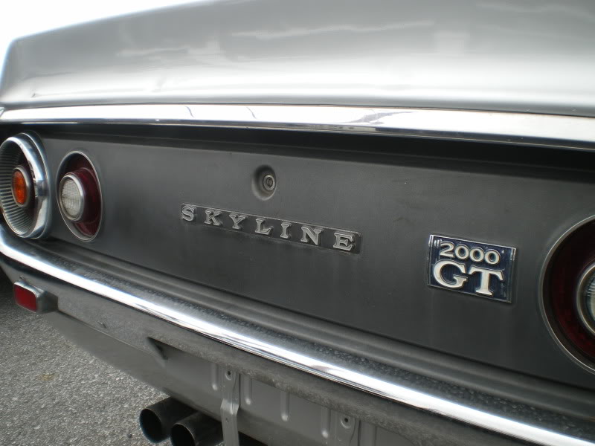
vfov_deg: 39.7
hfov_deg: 51.4
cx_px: 298
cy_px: 223
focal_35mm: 36
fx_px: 619
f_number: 4.6
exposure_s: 1/100
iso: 50
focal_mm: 6.3
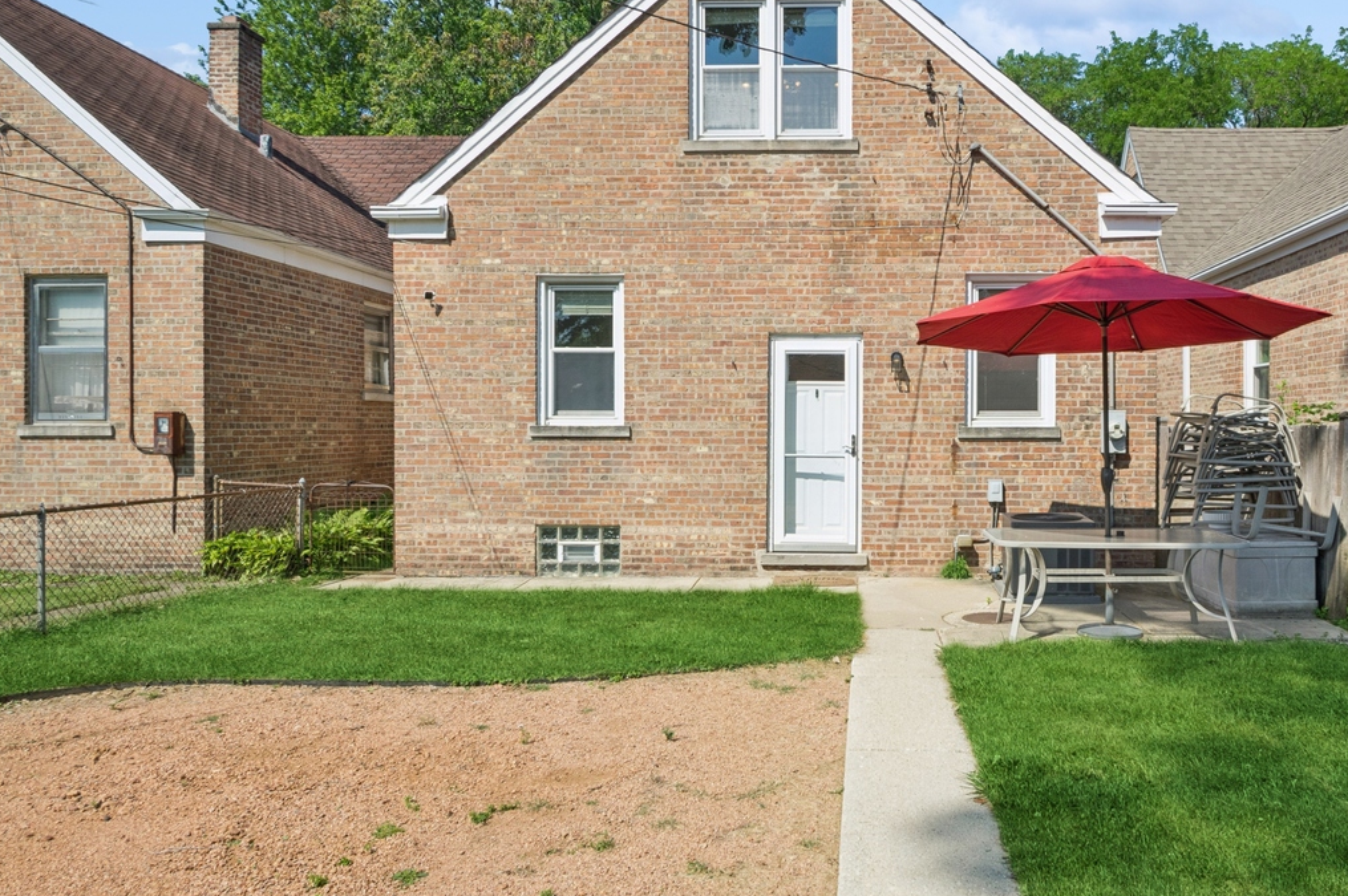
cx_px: 796
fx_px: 898
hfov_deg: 73.1
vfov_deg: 53.1
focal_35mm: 24
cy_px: 446
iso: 200
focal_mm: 10
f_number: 11
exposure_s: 1/250
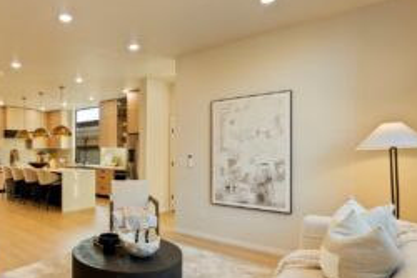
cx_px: 103
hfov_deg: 68.8
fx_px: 278
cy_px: 162
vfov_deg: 52.9
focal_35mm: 24
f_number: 9
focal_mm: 10
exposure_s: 1/13
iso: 250
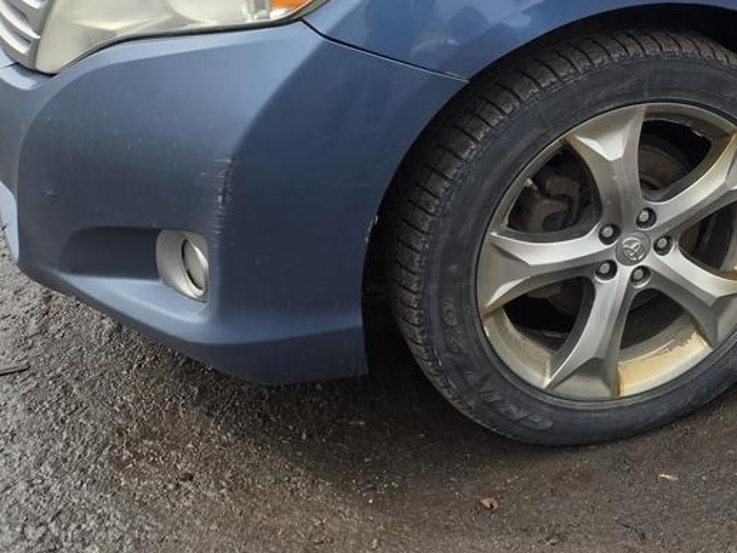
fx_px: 1214
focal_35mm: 57
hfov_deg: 29.8
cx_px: 841
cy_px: 59
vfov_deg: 24.9
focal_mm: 5.4
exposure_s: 1/1182
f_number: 1.8
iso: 25
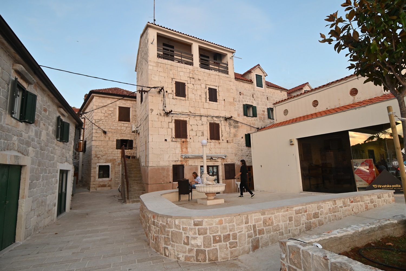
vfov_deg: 67.4
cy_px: 136
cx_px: 203
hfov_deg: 90.0
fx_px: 203
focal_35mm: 18
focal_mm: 12
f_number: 4
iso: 250
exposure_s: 1/160
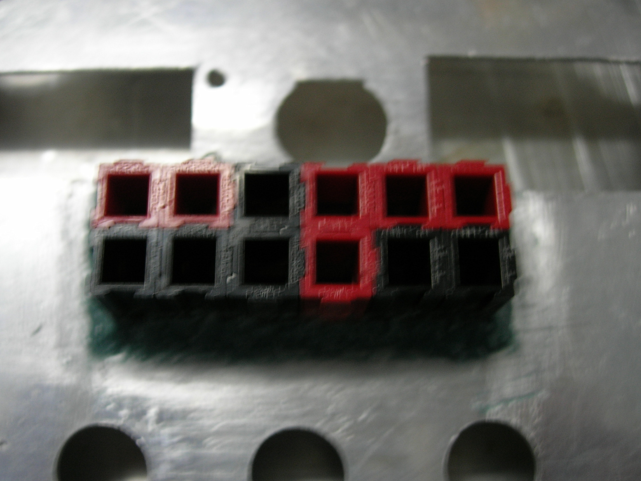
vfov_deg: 32.2
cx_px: 300
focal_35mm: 45
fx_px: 833
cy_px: 263
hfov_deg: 42.1
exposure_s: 1/5.3
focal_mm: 7.8
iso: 64
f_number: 2.8
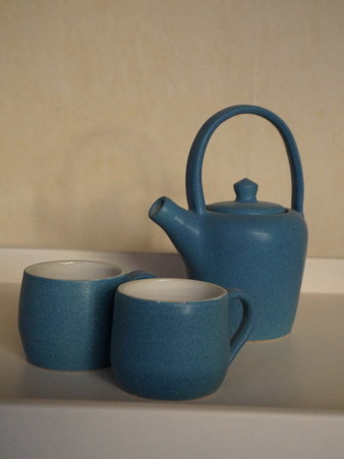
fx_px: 816
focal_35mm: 62
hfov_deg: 23.8
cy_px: 188
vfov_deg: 31.3
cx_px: 172
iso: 3200
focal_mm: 35
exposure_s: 1/160
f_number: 5.6
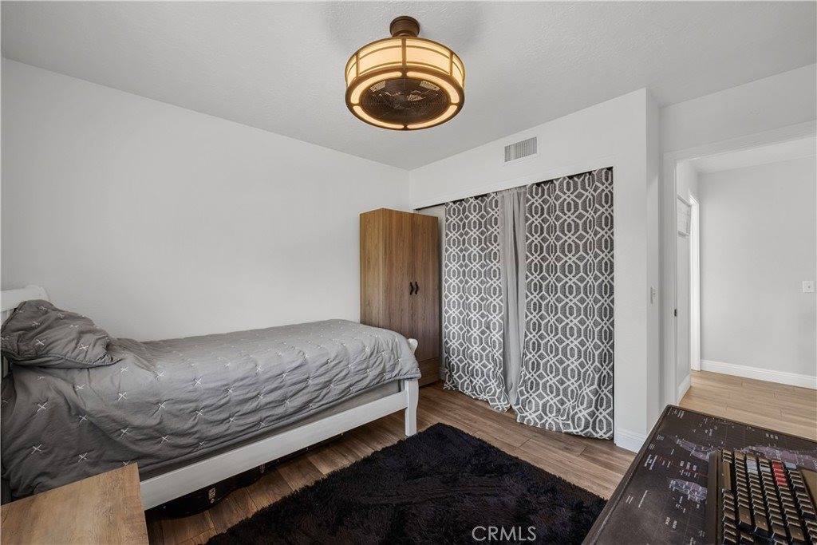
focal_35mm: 14
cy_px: 272
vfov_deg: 81.2
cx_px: 408
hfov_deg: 104.2
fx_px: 318
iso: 200
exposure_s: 1/1.67
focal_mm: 14
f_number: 9
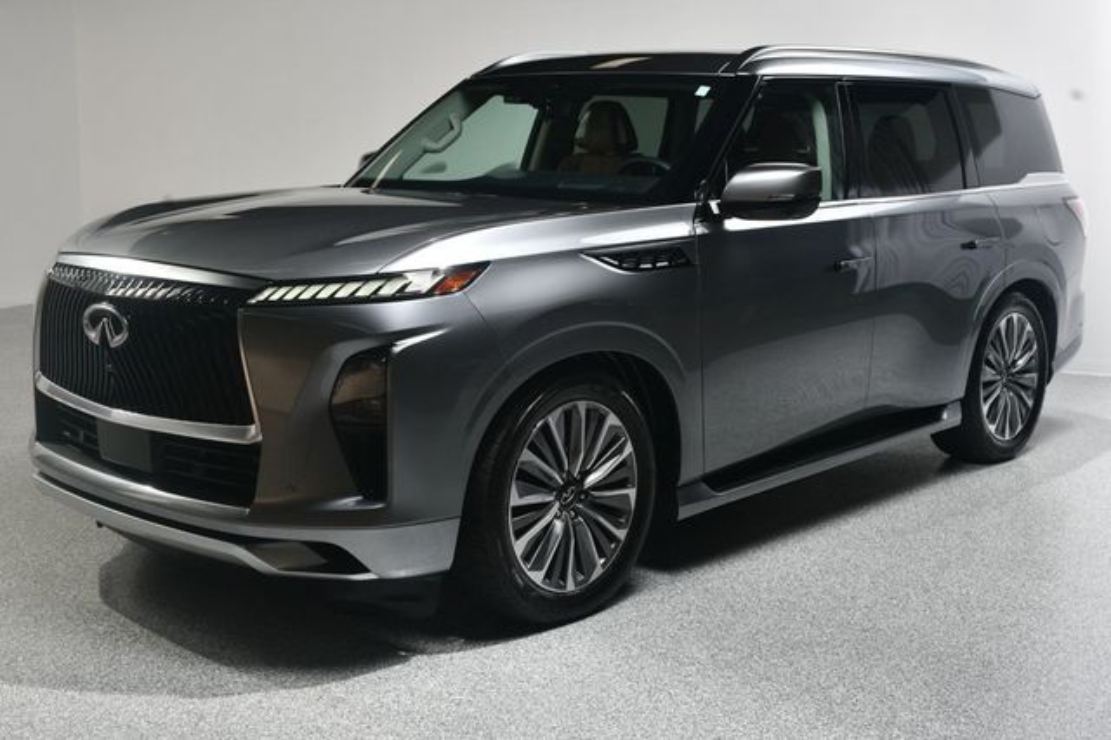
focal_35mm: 45
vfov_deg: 29.8
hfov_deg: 43.6
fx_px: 1388
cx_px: 556
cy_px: 370
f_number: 11
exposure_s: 1/160
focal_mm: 30
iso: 100
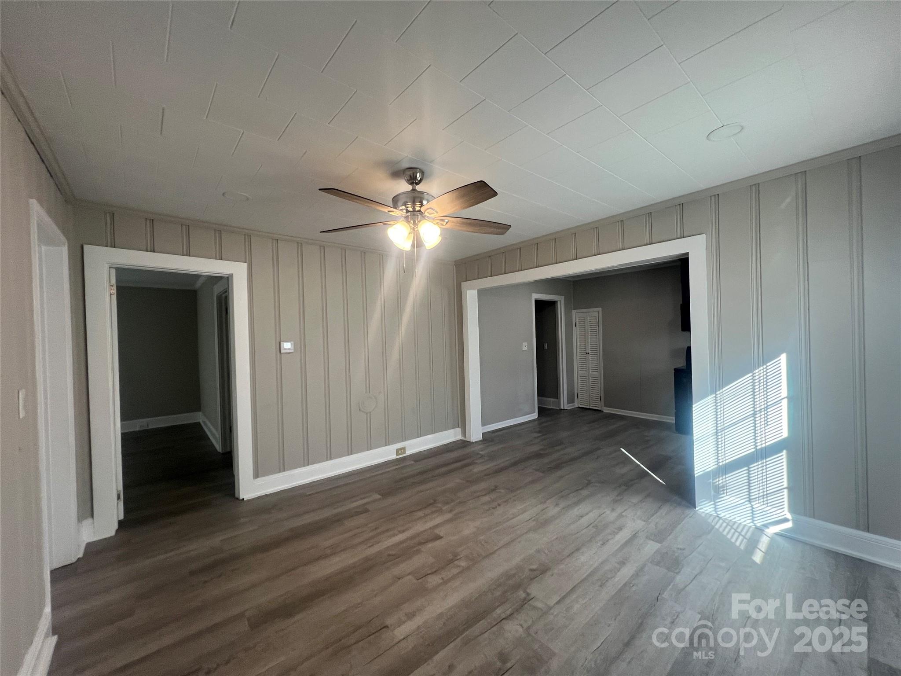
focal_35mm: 13
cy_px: 338
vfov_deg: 89.9
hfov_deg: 106.2
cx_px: 450
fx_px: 338
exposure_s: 1/120
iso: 125
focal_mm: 1.57
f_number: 1.8
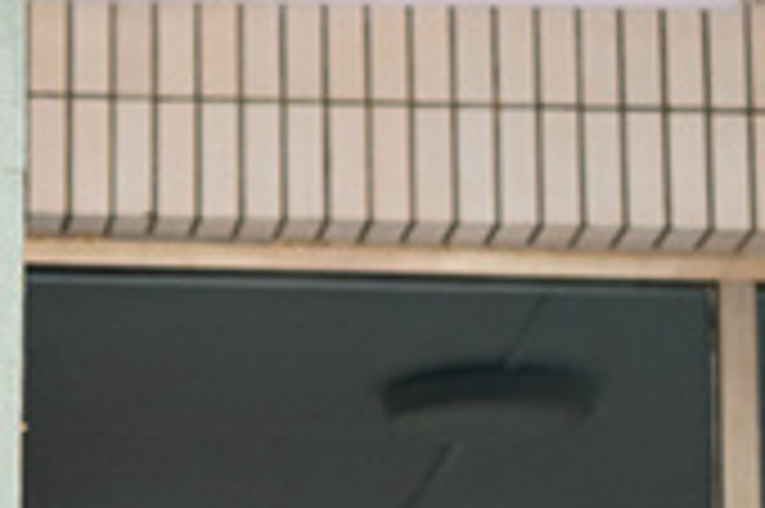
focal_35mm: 237
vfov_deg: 5.8
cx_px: -302
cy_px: 557
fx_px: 5041
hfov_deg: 8.5
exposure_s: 1/80
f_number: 8
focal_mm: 55
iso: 800
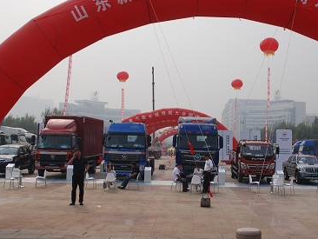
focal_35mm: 52
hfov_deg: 36.6
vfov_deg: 28.1
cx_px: 202
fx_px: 478
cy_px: 117
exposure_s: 1/250
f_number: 8
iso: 100
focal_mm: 22
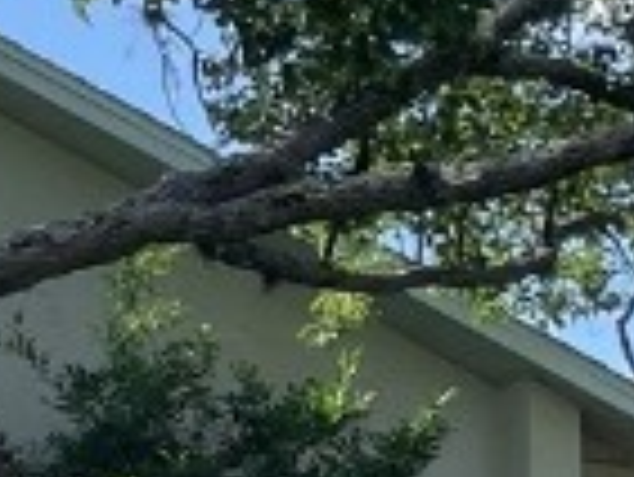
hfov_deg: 9.3
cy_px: 648
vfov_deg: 7.8
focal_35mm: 189
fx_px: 3465
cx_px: -931
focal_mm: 4.2
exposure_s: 1/1887
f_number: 1.6
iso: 32
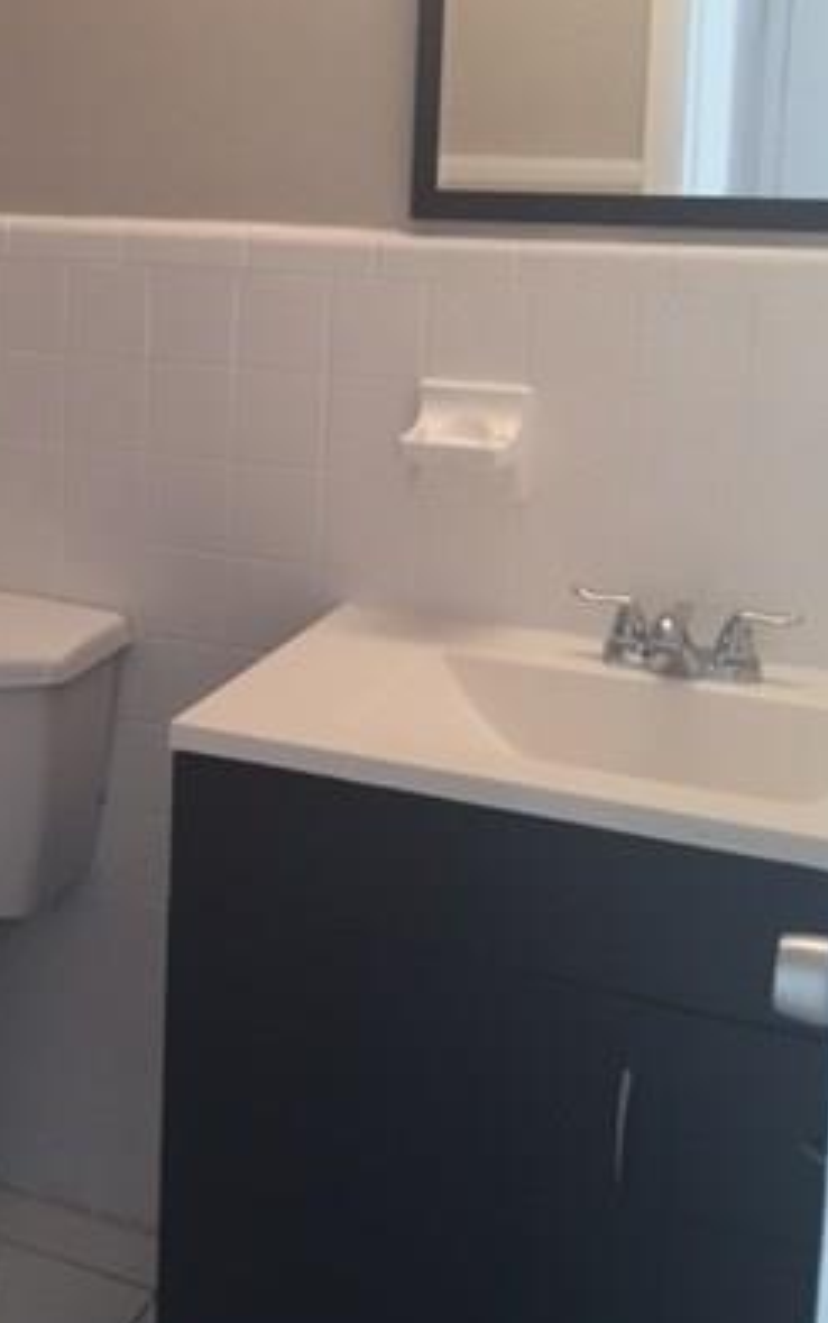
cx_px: 91
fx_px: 1803
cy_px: 401
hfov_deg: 25.1
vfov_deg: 39.6
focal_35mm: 50
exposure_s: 1/30
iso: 50
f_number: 2.2
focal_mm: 4.15
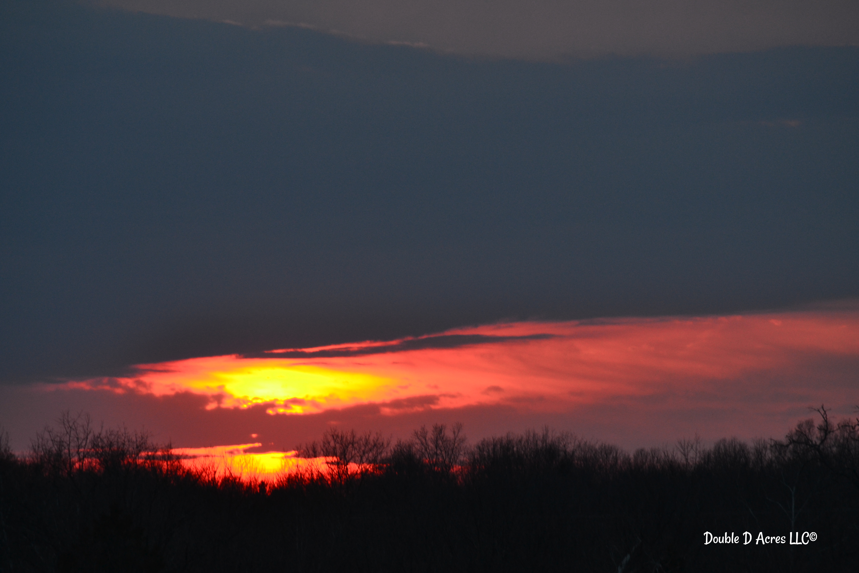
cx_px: 430
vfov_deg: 4.6
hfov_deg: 6.9
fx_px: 7158
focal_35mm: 300
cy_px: 286
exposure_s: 1/125
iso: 560
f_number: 9
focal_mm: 200
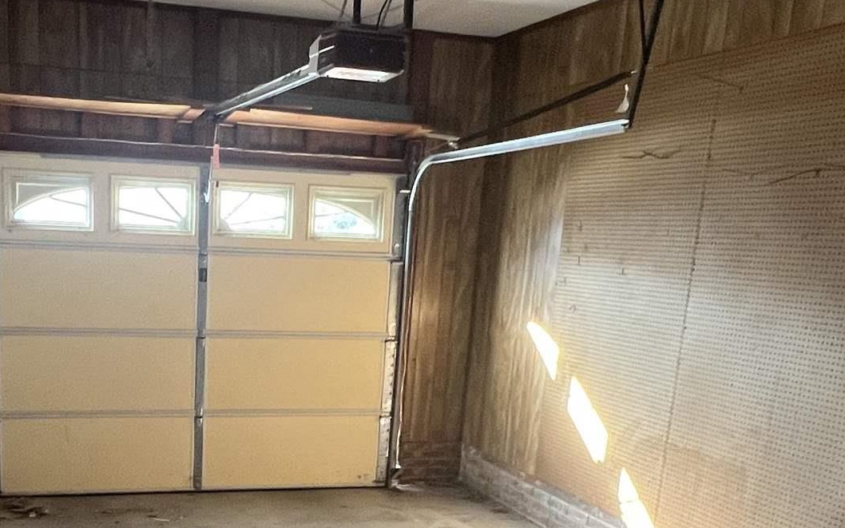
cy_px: 482
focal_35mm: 40
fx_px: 921
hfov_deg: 48.4
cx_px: 277
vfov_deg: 30.5
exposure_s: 1/60
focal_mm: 1.57
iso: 250
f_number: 1.8
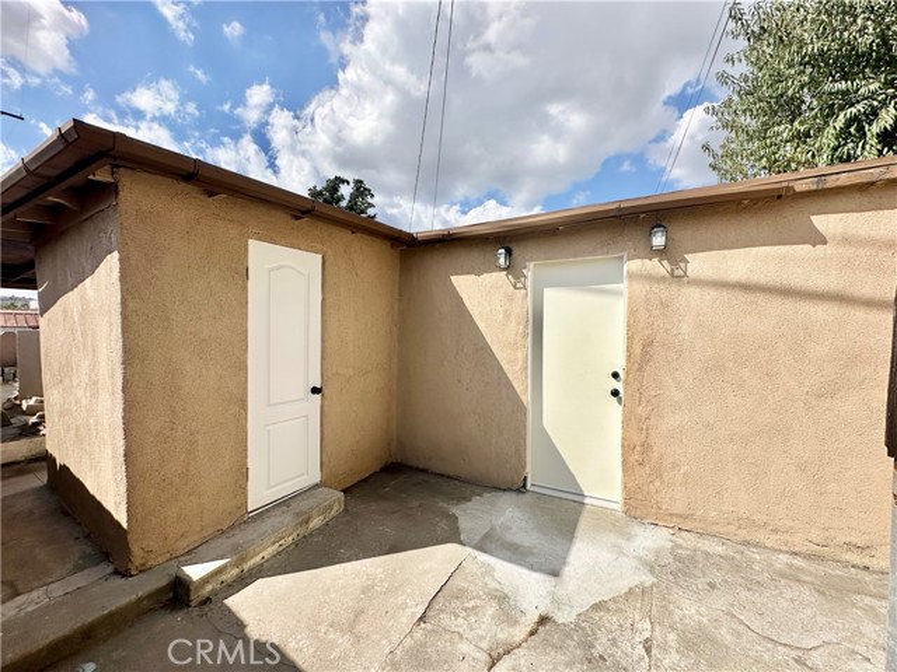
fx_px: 363
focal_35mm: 14
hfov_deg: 102.1
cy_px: 336
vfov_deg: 85.7
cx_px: 448
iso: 50
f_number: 2.2
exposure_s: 1/2882
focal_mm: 2.22
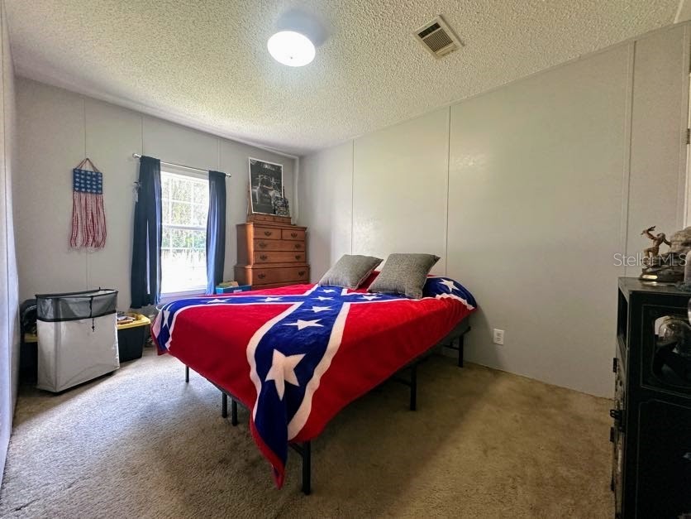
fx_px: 279
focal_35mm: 14
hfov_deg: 102.1
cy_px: 260
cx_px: 346
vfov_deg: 85.7
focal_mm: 2.22
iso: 200
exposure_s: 1/60
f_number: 2.2
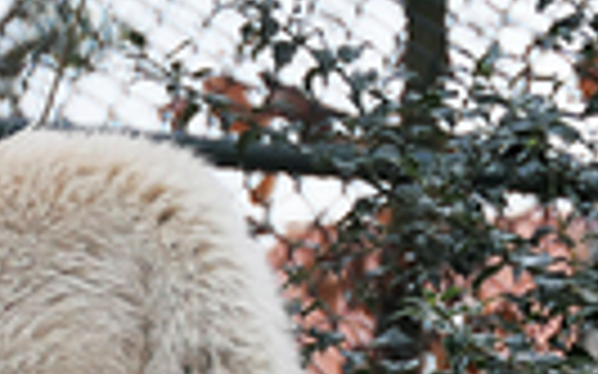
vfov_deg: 1.4
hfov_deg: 2.2
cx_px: -279
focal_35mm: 963
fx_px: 15688
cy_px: 602
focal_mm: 100.6
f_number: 4.5
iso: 400
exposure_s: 1/100
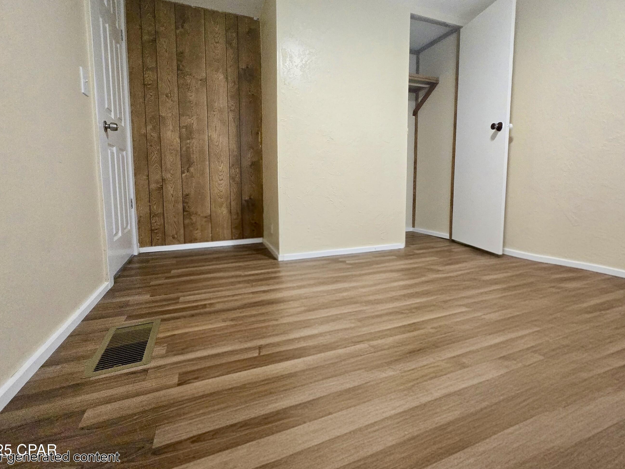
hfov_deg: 98.1
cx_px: 326
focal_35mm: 15
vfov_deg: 81.3
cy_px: 204
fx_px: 271
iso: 500
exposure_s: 1/60.2
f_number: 2.2
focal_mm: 1.7
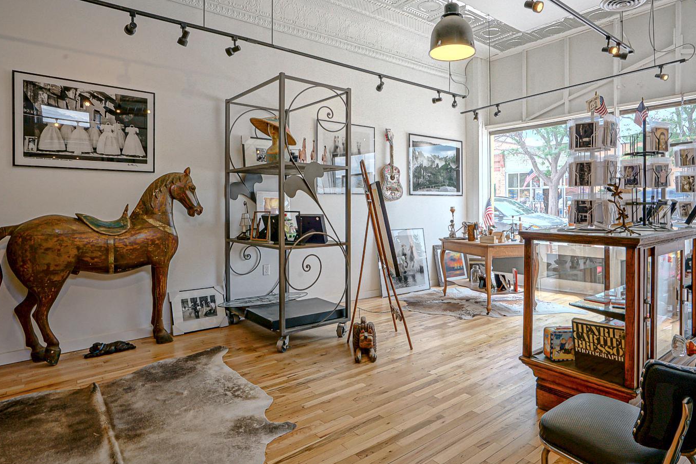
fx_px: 387
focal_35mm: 20
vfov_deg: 61.9
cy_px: 216
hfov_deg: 83.7
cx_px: 382
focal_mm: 18
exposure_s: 1/30
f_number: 11
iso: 400
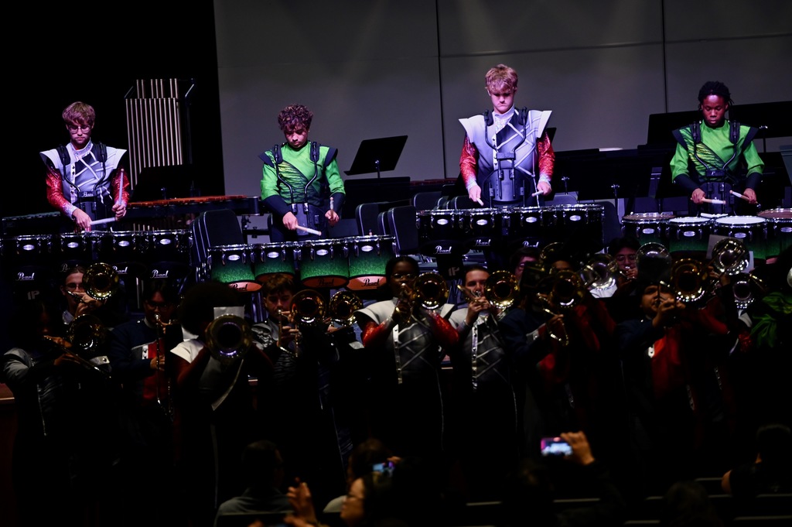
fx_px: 4396
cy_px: 264
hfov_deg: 10.3
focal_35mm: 200
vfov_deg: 6.9
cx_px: 396
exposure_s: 1/320
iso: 1600
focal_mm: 200
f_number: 2.8
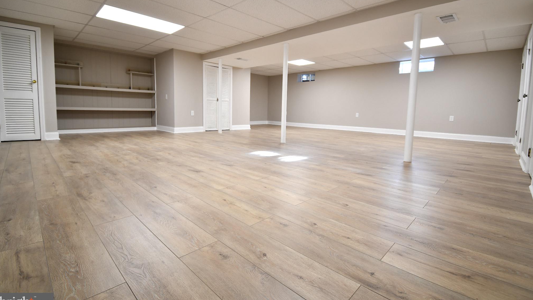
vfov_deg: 66.8
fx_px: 226
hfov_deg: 99.4
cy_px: 131
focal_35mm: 16
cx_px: 266
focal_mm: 10
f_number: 4.5
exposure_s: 1/8
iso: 100
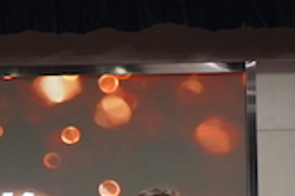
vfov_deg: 6.3
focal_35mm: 214
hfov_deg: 9.1
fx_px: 1752
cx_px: -277
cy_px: 354
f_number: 4.5
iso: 2000
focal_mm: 39
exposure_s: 1/250
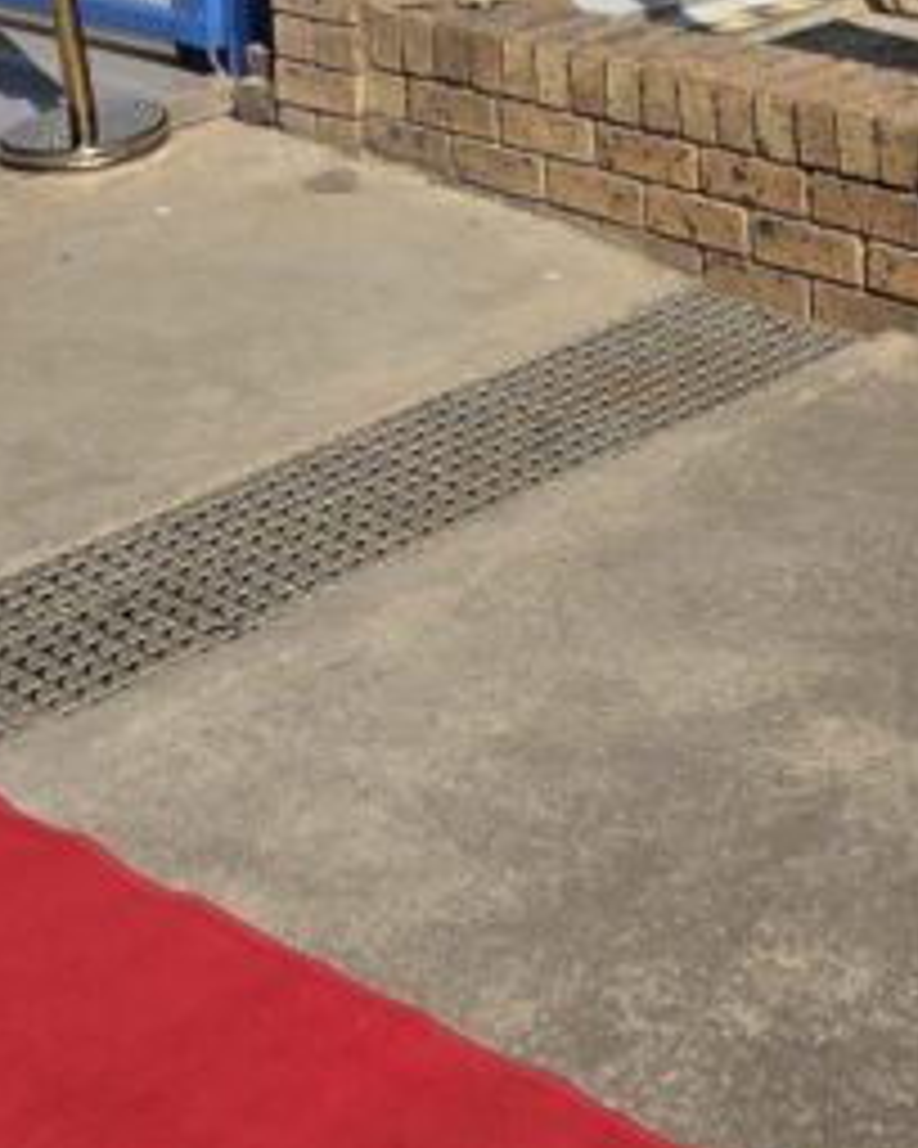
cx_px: 603
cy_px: -729
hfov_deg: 17.0
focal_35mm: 90
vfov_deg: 18.1
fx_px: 3057
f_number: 1.8
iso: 80
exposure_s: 1/7328
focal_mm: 5.4
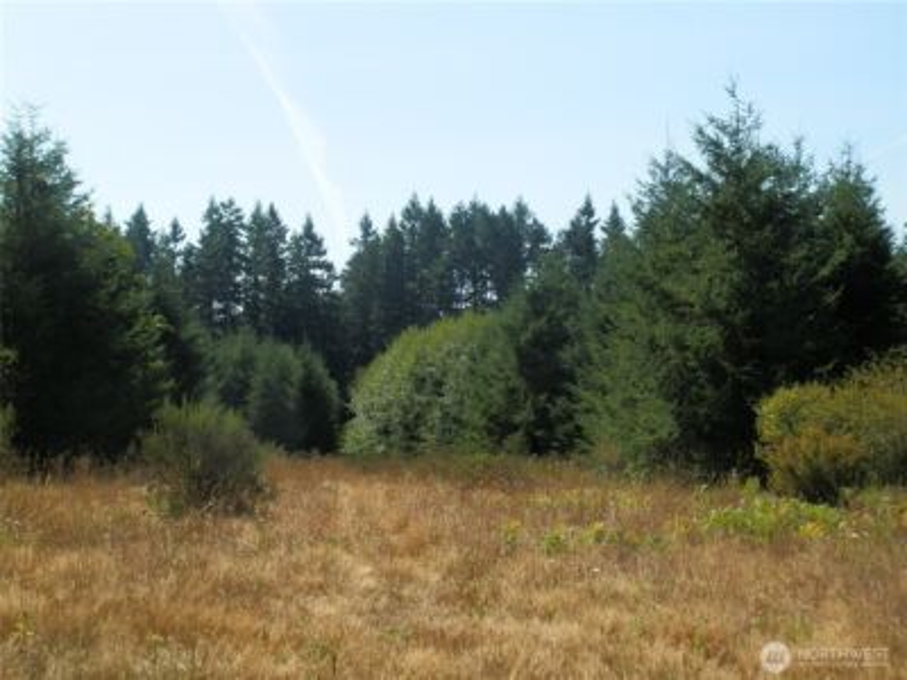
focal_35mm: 47
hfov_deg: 40.4
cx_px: 454
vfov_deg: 30.9
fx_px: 1231
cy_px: 340
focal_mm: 8.51
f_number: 10.6
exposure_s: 1/80
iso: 64
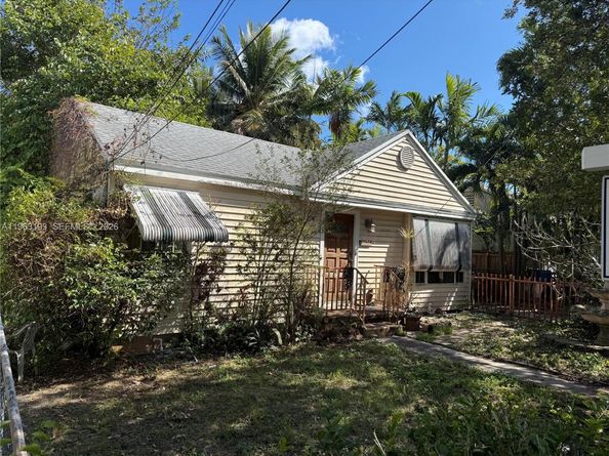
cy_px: 228
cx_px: 304
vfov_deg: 56.8
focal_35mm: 24
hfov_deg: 71.6
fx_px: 422
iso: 80
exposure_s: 1/2611
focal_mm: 6.76
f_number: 1.78
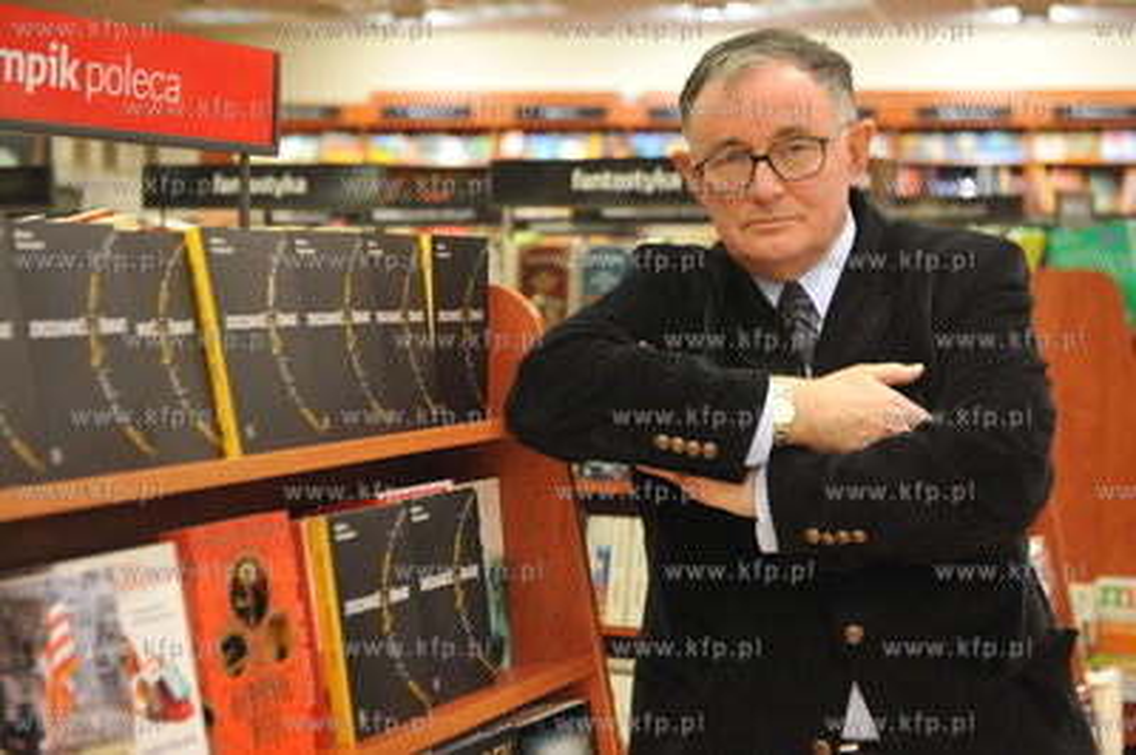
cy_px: 378
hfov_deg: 32.4
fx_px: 1955
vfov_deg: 21.9
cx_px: 568
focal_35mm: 62
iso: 2500
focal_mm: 62
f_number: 5.6
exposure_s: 1/200
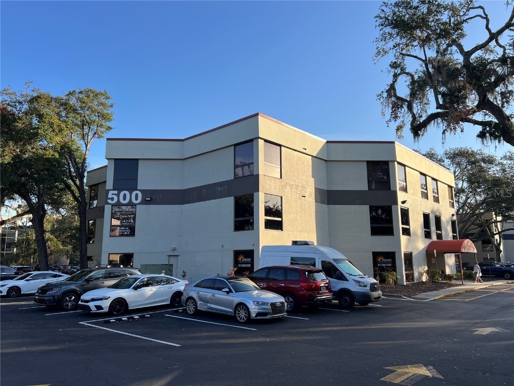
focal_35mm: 26
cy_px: 193
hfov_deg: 67.3
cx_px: 257
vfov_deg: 53.1
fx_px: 386
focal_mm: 5.7
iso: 50
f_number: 1.5
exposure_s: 1/2045
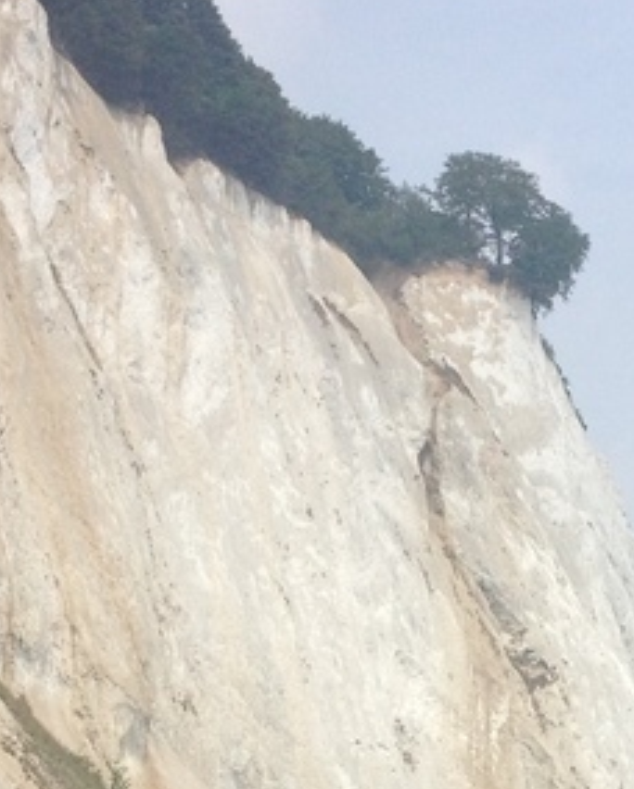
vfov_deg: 15.3
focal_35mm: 123
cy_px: 808
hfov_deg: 12.5
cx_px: 553
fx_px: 2879
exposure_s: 1/2404
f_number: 2.4
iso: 50
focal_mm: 4.28
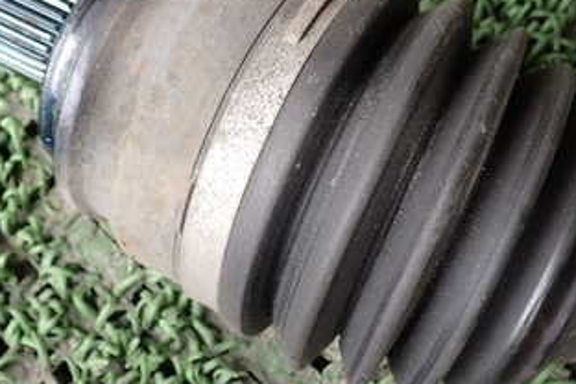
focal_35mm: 60
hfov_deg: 33.3
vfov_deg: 22.5
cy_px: 107
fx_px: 960
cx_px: 236
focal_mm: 5.4
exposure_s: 1/125
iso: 125
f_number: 2.3
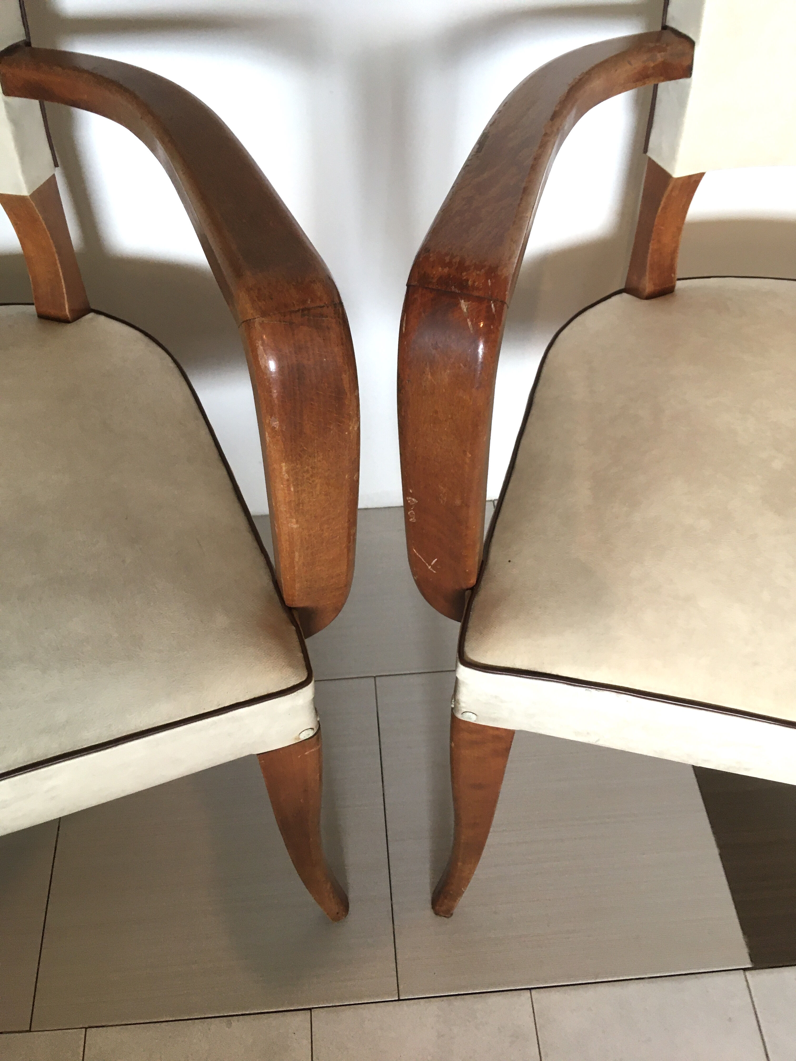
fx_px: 889
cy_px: 530
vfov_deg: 61.7
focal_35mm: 29
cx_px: 398
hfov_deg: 48.2
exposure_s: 1/33
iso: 50
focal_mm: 4.15
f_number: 2.2
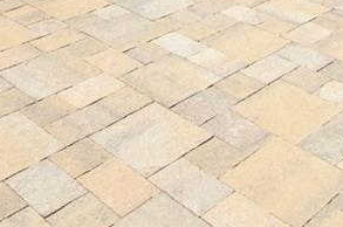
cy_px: -152
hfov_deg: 31.9
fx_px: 599
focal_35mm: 63
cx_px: 207
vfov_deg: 18.1
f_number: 9
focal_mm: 12
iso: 200
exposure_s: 1/320
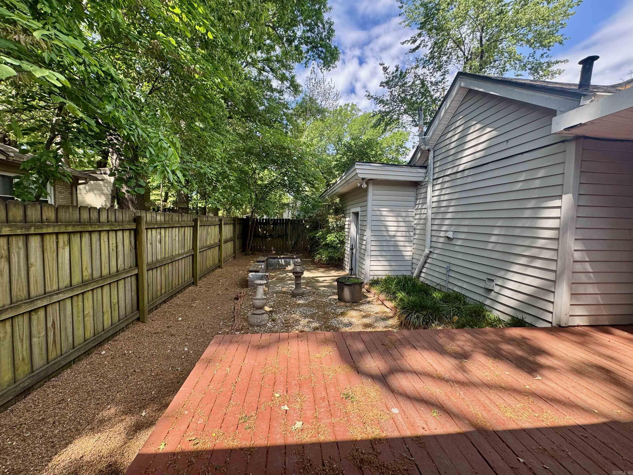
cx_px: 316
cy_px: 238
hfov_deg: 102.1
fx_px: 256
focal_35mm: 14
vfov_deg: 85.7
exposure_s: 1/241
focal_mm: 2.22
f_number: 2.2
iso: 40
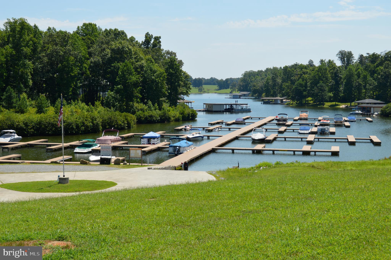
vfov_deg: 23.7
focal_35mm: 57
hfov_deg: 35.1
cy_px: 130
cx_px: 196
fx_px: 618
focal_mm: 38
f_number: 8
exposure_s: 1/250
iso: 100
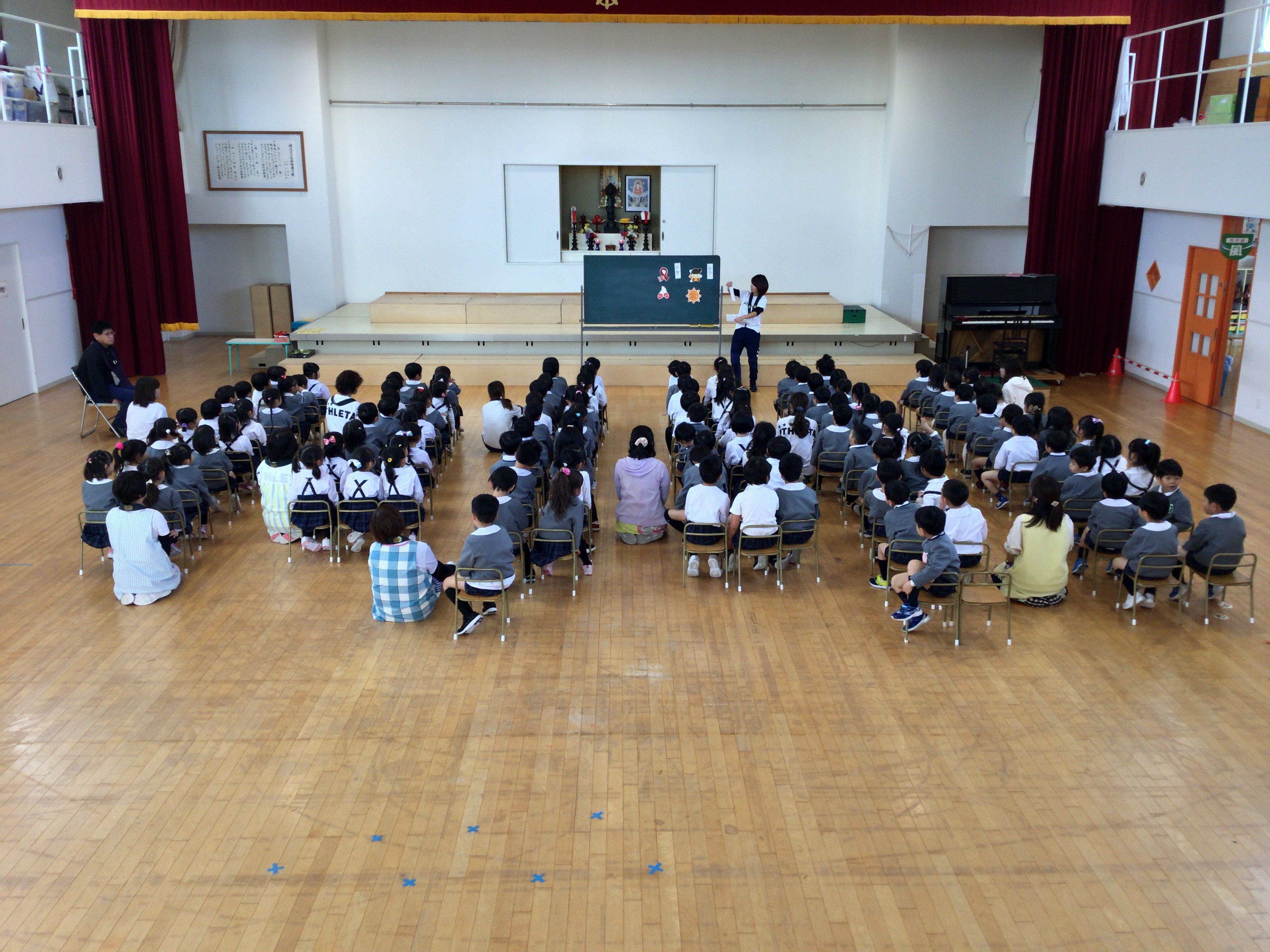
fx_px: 1137
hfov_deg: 58.4
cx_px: 635
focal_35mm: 31
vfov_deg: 45.4
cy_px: 476
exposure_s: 1/60
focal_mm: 3.3
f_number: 2.4
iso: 25
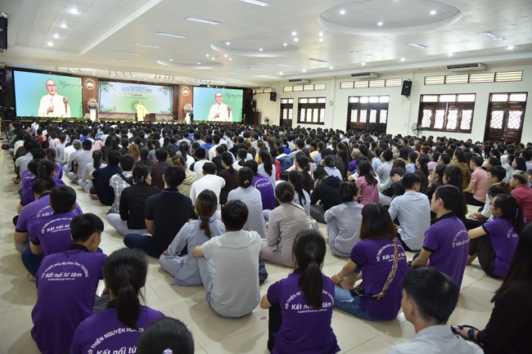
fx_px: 355
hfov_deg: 73.8
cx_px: 266
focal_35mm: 24
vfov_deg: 53.1
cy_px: 177
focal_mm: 24
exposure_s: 1/30
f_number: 4
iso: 1000
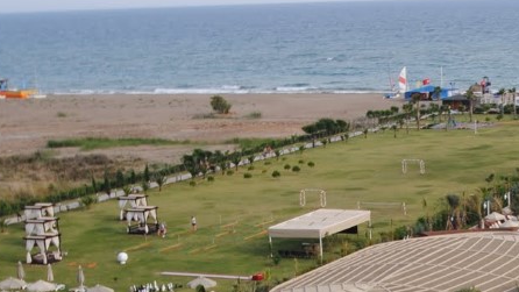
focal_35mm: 97
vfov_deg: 12.0
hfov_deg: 20.9
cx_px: 574
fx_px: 1335
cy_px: 429
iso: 100
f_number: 6.3
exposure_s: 1/160
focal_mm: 24
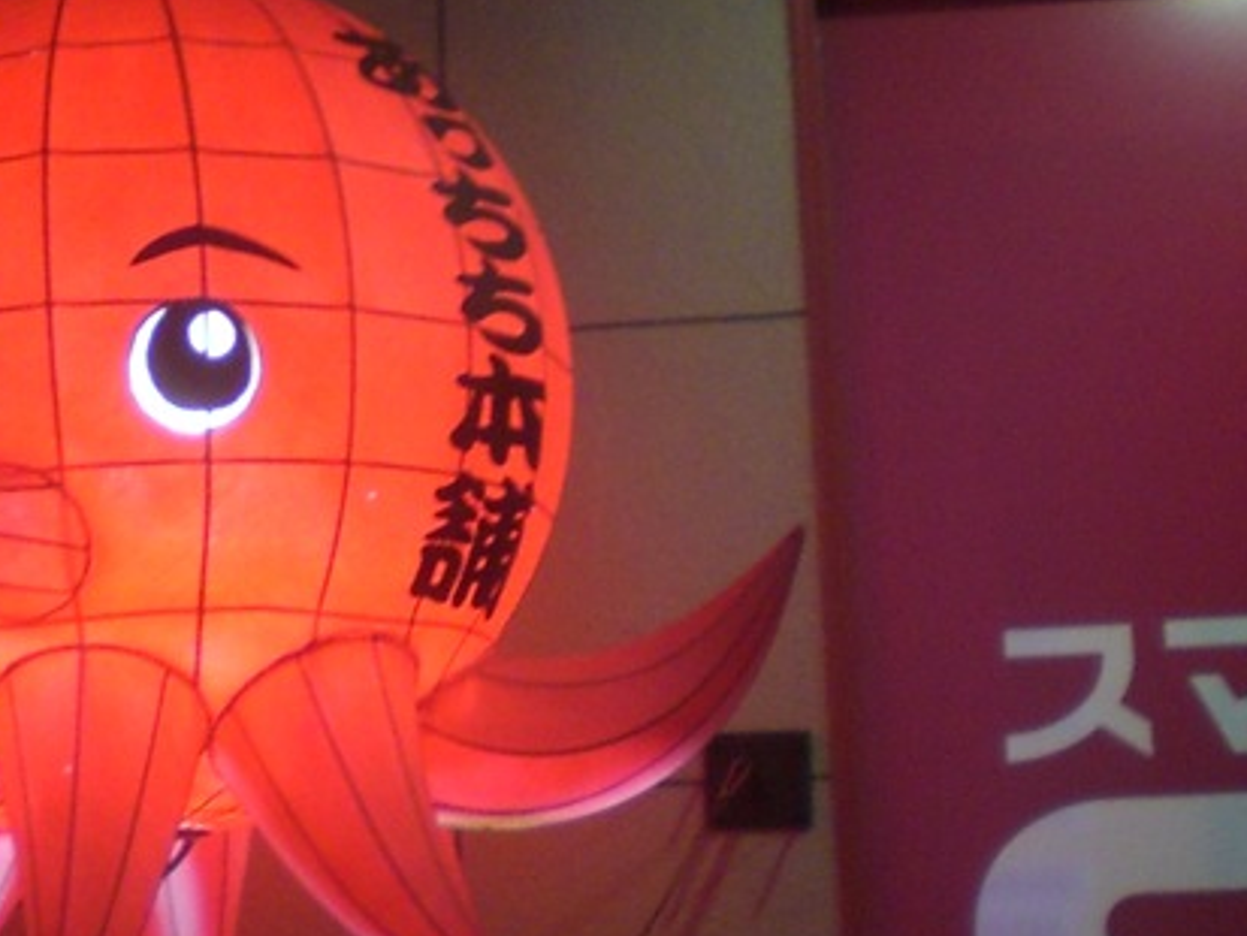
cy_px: 559
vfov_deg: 16.1
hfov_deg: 20.9
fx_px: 3315
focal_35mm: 92
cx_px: 160
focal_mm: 6.3
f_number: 3.1
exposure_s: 1/25
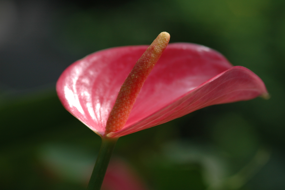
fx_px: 1246
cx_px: 142
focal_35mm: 158
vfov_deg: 8.7
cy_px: 95
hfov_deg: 13.1
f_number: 5.6
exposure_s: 1/500
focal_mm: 105
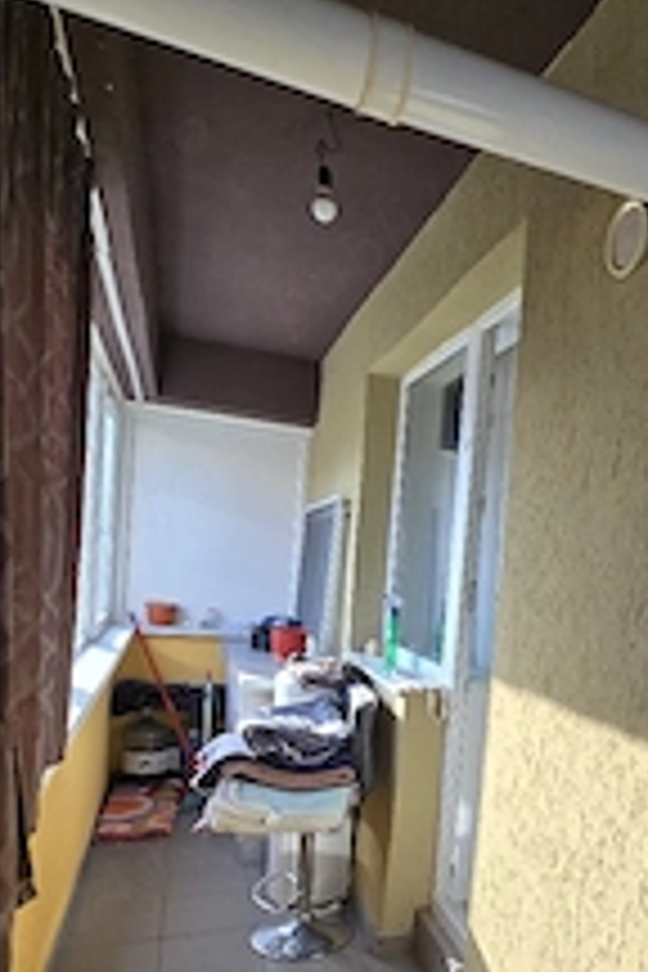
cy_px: 626
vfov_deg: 70.0
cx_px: 504
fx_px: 675
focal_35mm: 25
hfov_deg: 48.8
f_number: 2.2
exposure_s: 1/370
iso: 125
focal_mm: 2.2
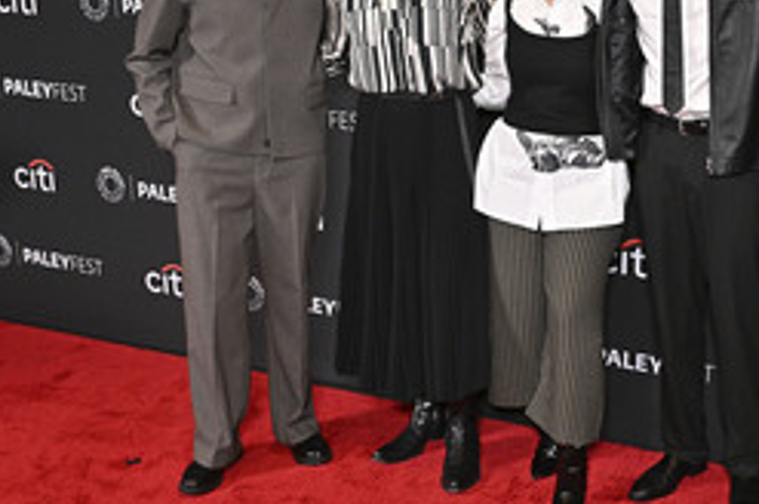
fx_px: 1116
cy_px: 203
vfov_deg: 25.4
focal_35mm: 53
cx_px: 592
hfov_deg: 36.5
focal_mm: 29
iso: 2500
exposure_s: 1/250
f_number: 5.6
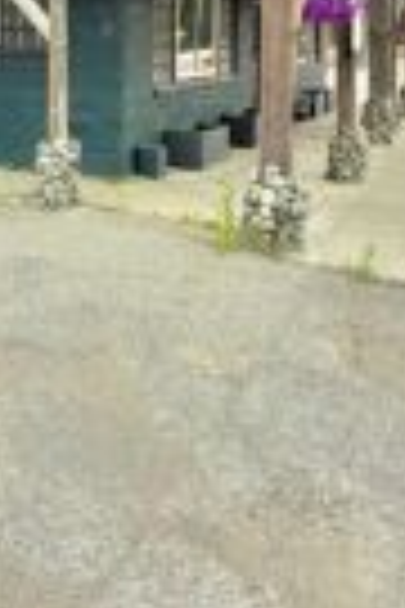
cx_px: 9
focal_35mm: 43
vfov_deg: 41.8
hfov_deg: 29.3
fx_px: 726
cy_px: 63
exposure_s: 1/549
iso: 64
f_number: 2.2
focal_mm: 2.22
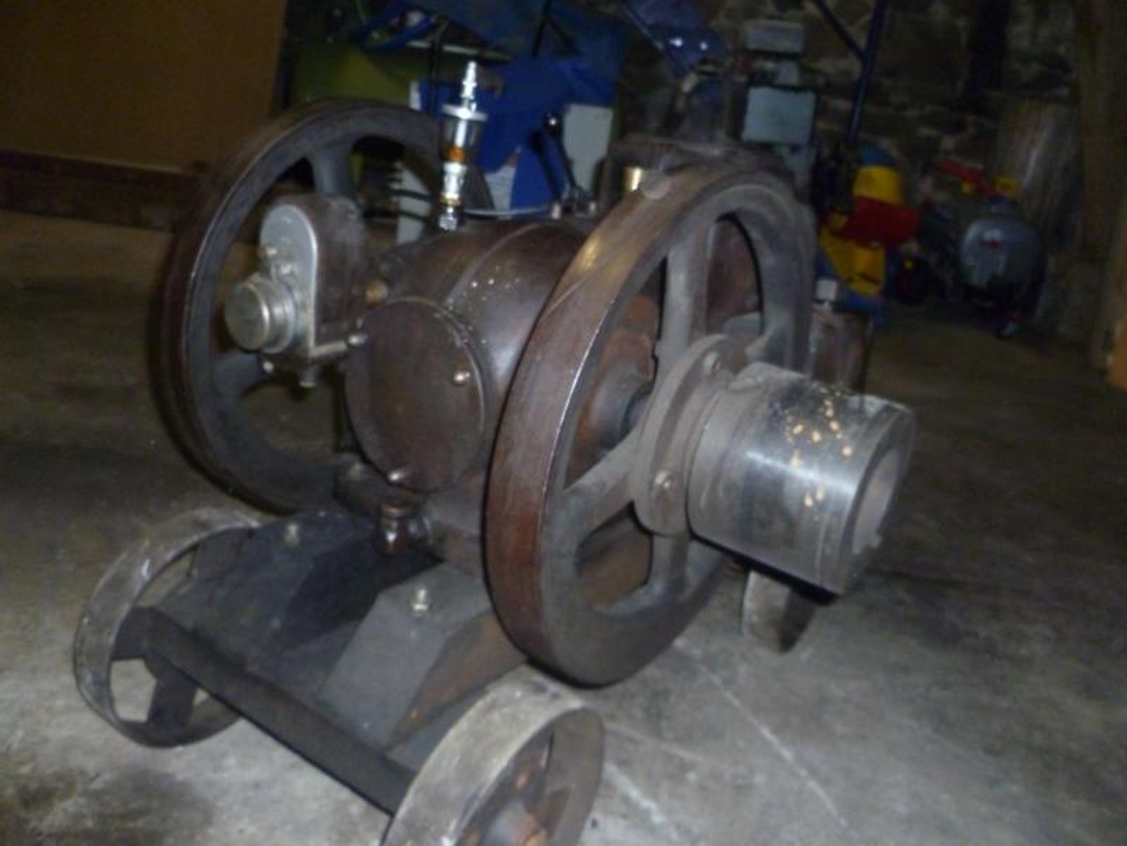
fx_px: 912
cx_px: 564
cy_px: 423
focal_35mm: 28
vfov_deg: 49.7
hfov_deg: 63.4
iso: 400
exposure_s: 1/30
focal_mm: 5
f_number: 2.8
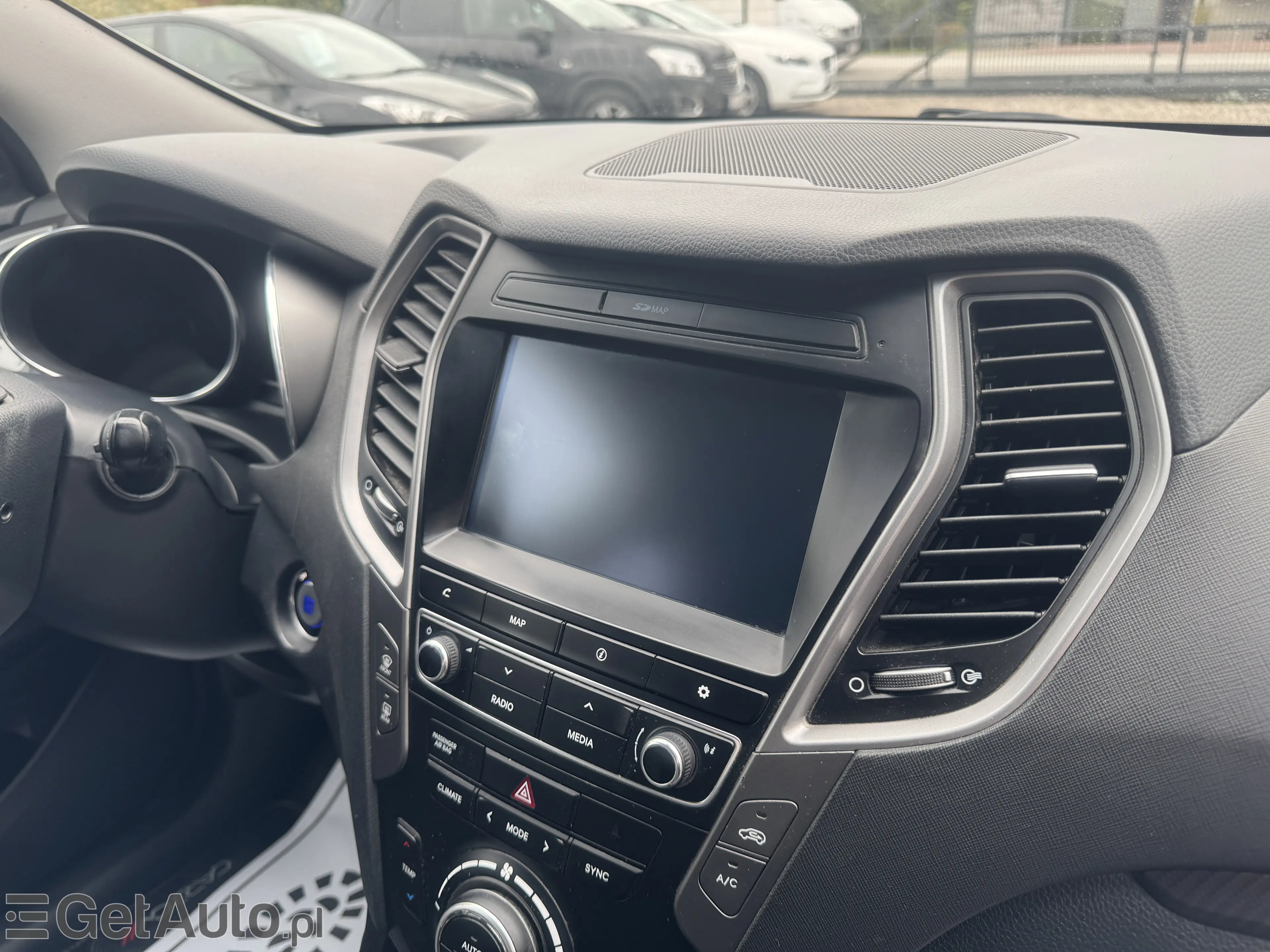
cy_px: 476
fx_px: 881
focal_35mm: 24
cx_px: 635
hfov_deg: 71.6
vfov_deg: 56.8
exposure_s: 1/182
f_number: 1.78
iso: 64
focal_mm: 6.76
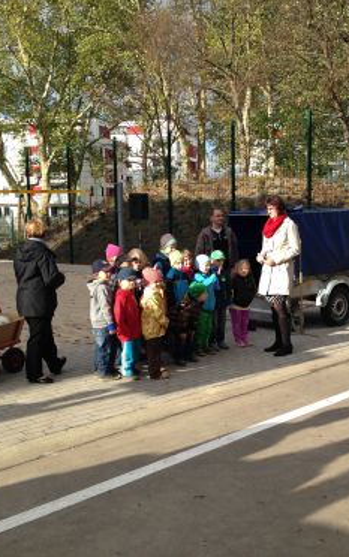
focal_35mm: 47
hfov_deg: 27.3
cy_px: 279
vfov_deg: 42.6
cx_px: 234
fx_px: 714
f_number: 2.4
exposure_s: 1/775
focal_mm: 4.12
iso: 50
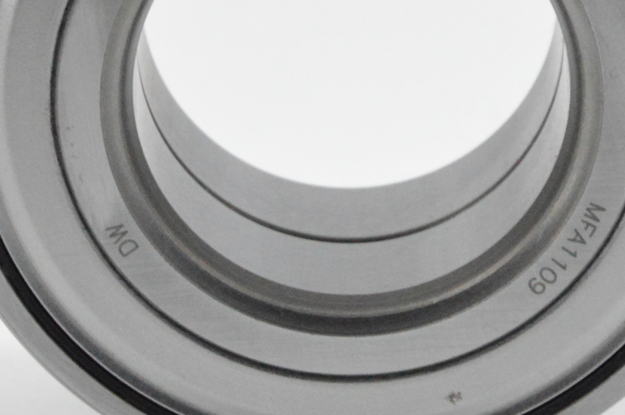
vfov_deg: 3.8
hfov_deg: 5.7
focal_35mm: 361
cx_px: 351
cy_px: 63
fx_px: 6261
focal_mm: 70
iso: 3200
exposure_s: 1/100
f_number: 8
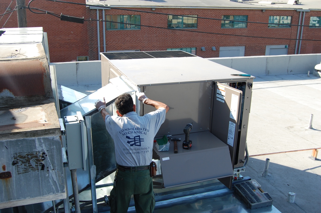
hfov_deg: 53.2
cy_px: 106
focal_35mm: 36
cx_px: 160
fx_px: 321
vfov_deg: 36.8
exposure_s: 1/250
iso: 200
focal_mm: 24
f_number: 8
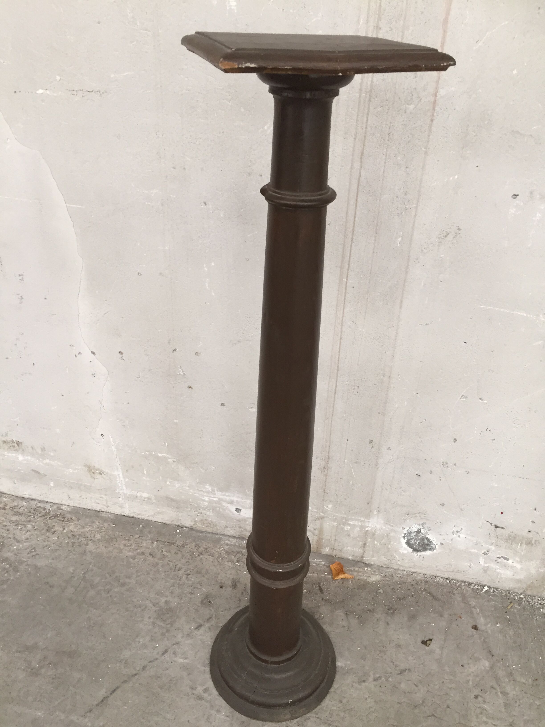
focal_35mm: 29
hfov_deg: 48.2
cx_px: 272
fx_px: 609
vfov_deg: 61.7
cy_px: 364
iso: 125
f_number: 2.2
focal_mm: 4.15
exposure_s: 1/33
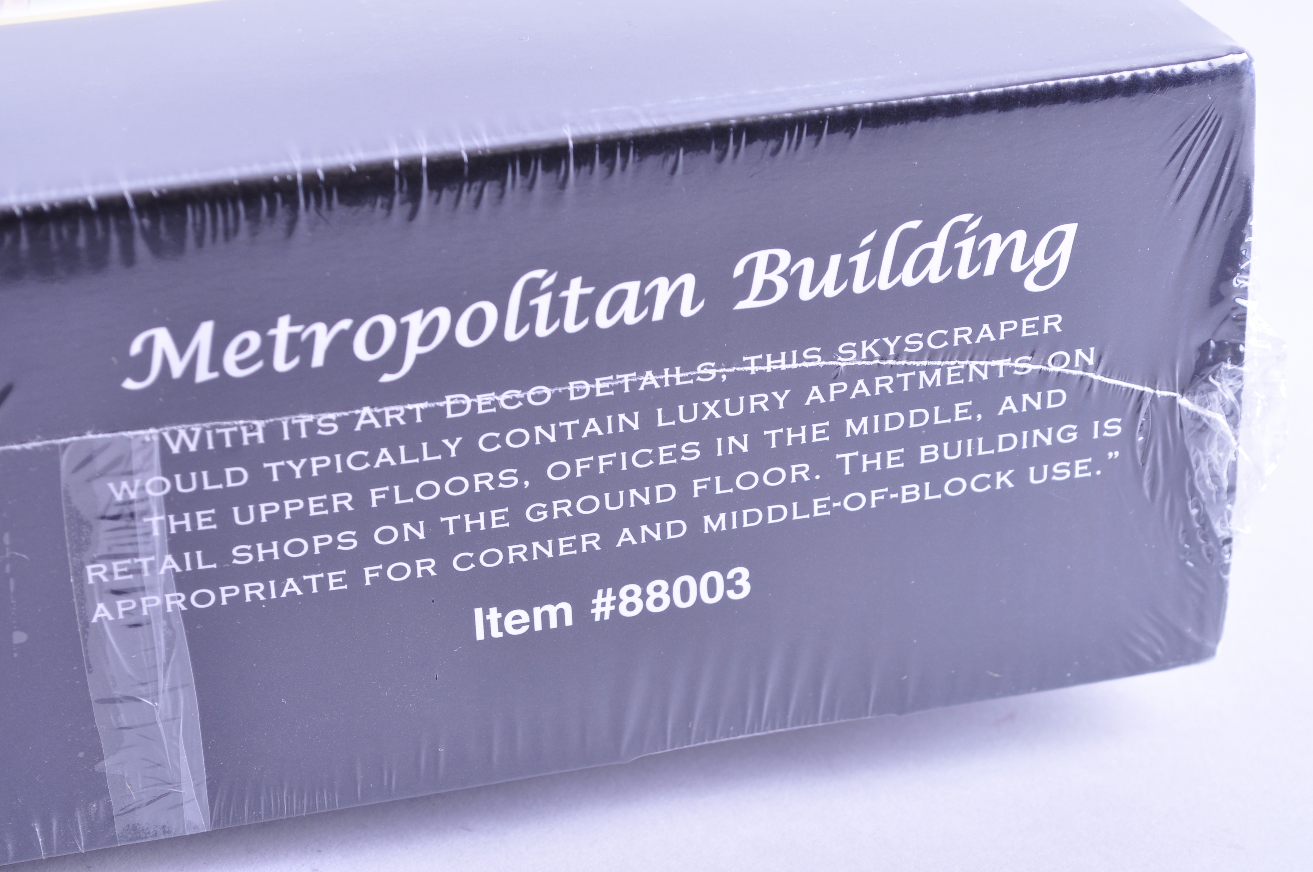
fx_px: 3005
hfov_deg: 24.6
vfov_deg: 16.5
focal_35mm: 82
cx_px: 656
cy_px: 436
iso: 200
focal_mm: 55
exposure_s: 1/100
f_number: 8
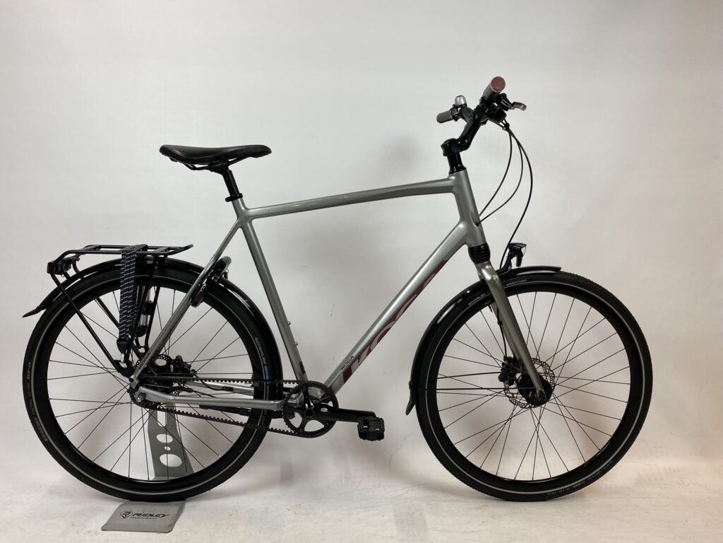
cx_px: 362
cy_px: 272
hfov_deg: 67.3
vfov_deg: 53.1
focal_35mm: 26
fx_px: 543
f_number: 1.8
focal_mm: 4.25
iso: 80
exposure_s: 1/100
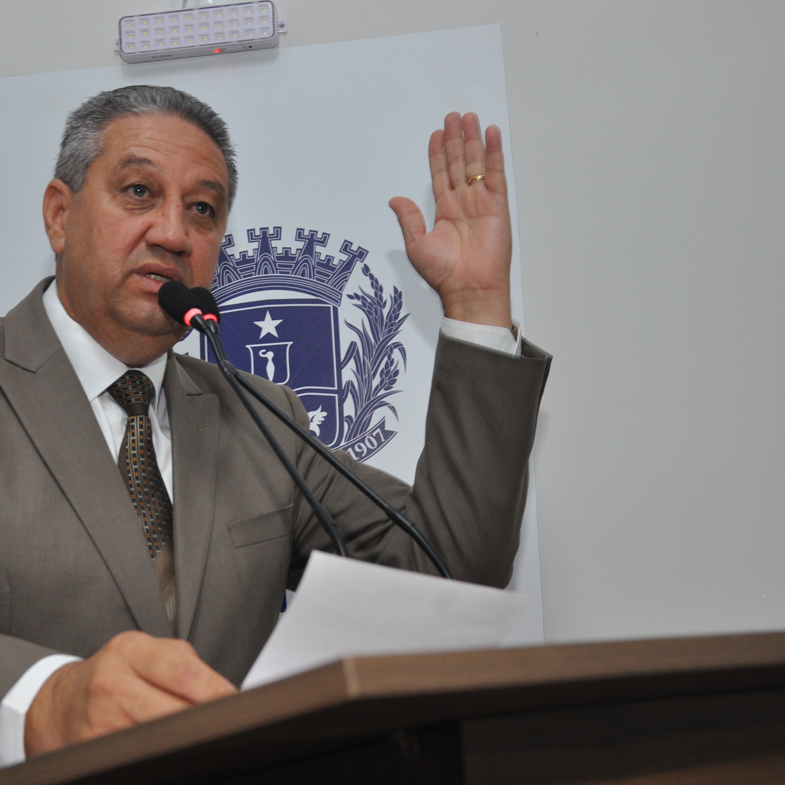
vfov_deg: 22.5
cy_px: 391
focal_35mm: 77
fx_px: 1976
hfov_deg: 22.3
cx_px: 211
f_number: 5
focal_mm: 40
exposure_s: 1/60
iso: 500
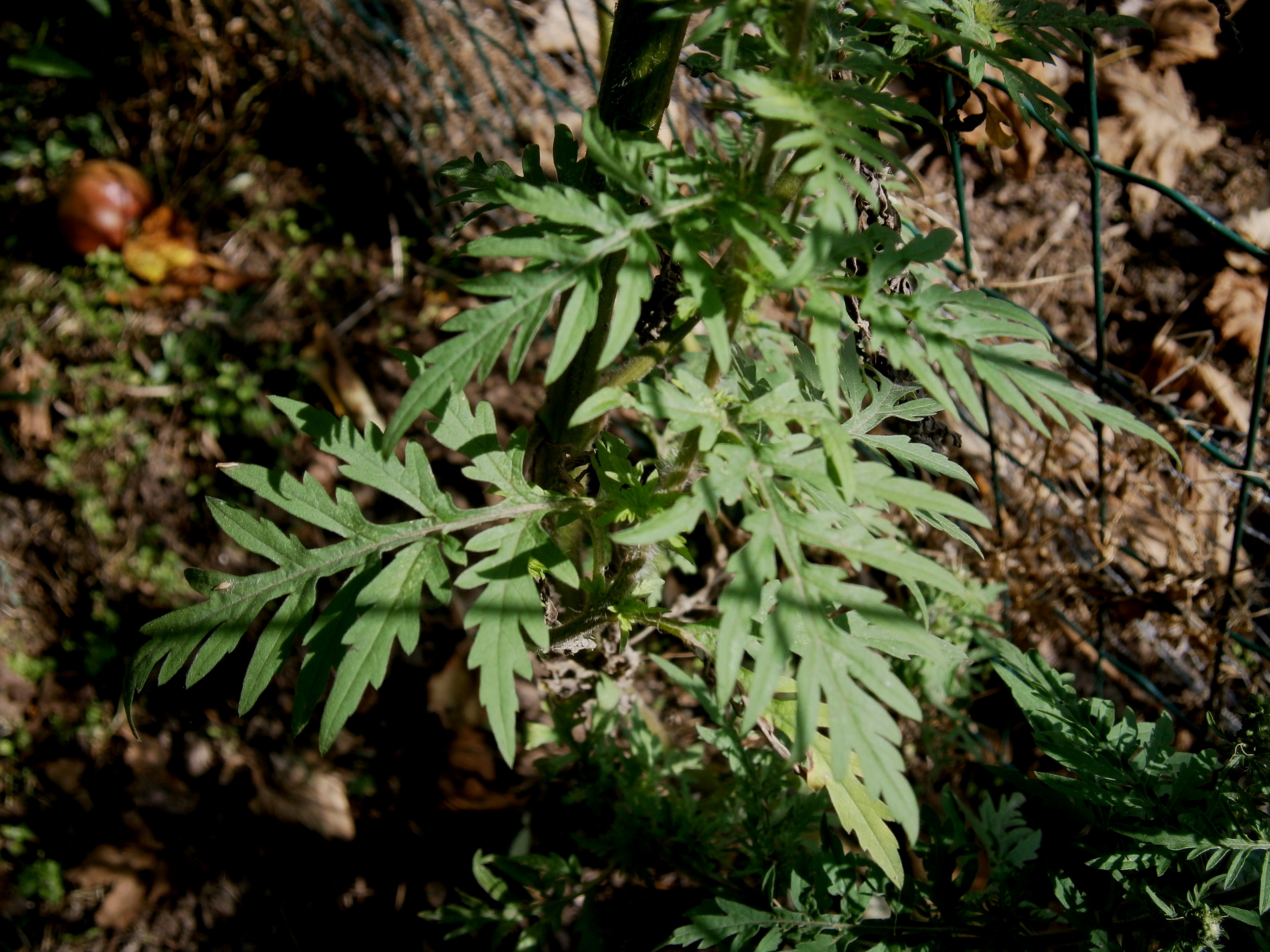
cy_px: 476
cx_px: 635
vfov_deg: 30.9
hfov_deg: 40.4
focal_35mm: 47
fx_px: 1724
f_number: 3.4
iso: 80
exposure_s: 1/320
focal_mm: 8.3
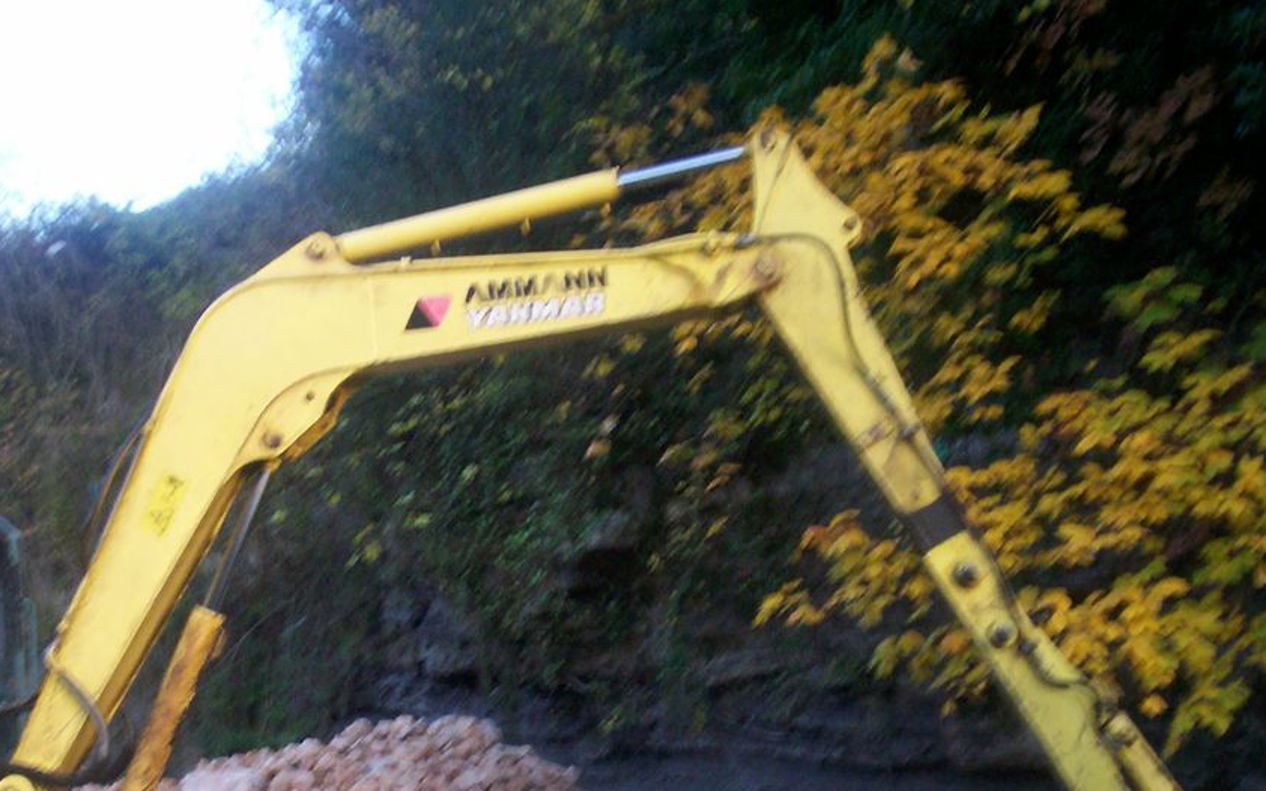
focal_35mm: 58
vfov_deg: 21.9
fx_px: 2001
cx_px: 403
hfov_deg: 34.7
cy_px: 707
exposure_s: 1/16.5
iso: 140
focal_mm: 5.9
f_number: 4.5
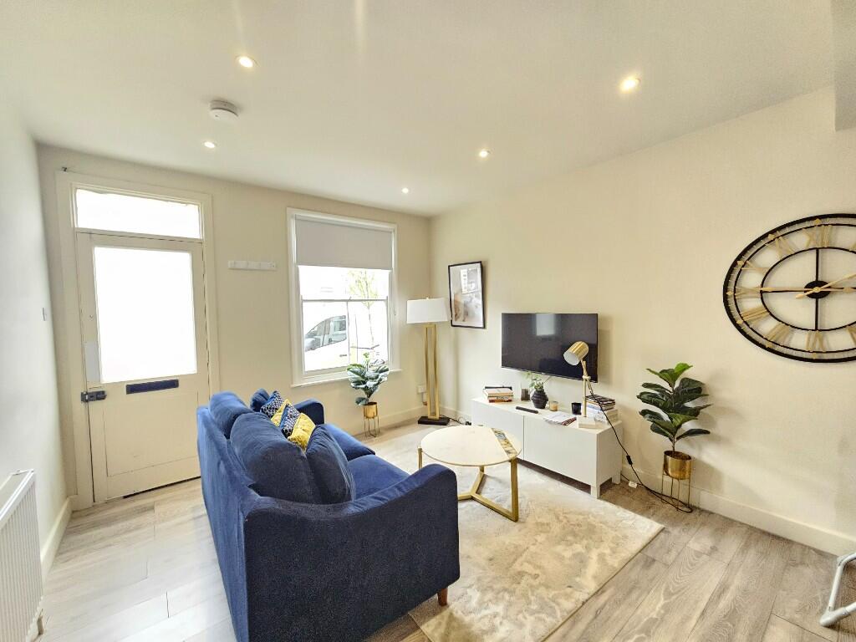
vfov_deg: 89.9
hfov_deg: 106.2
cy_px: 321
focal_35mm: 13
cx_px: 428
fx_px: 321
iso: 640
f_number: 2.2
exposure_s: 1/100
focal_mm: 2.2
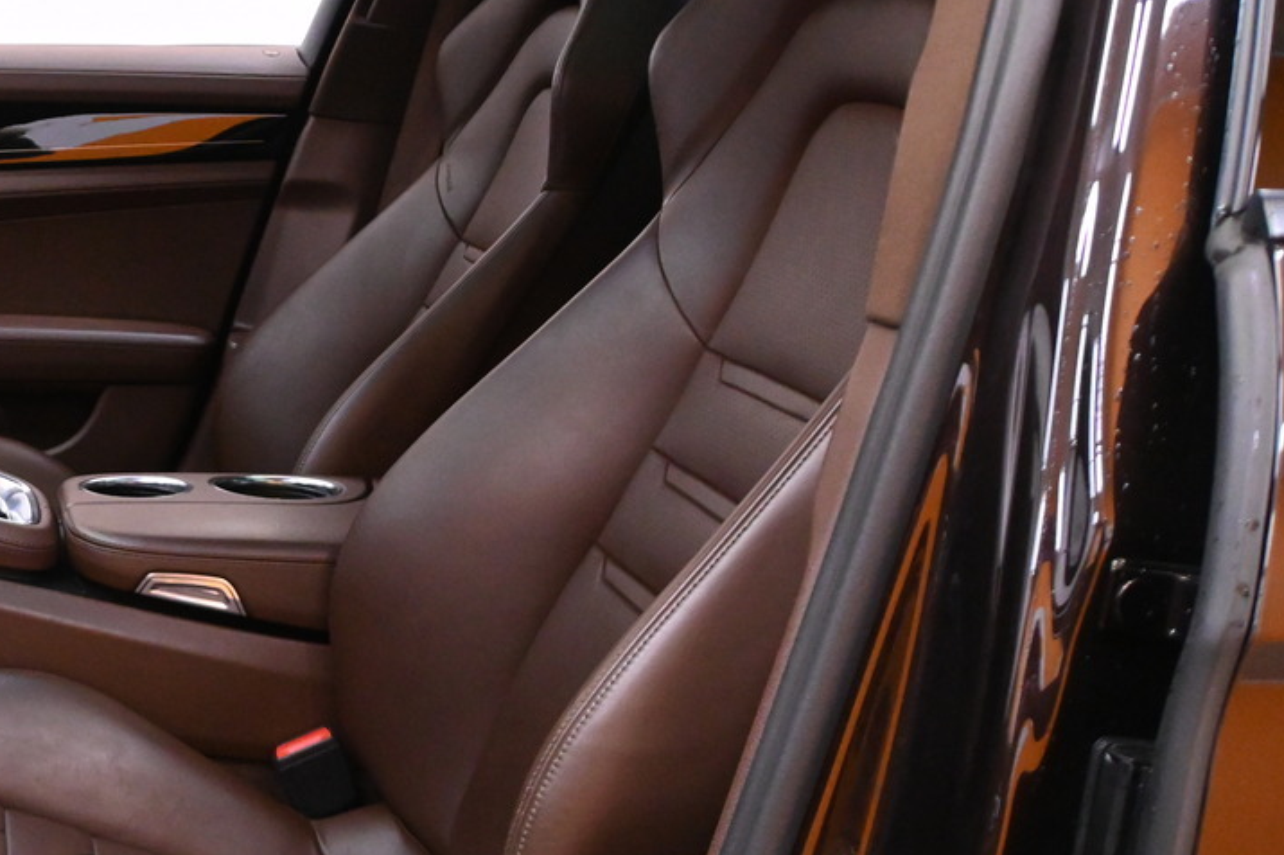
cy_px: 375
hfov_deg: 19.1
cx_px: -36
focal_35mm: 104
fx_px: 3697
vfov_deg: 13.2
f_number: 5.6
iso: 3200
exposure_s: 1/100
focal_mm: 30.5
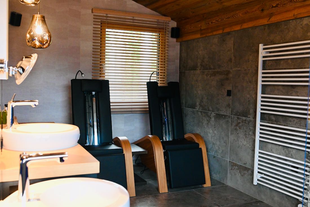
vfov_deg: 36.9
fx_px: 310
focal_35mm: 36
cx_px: 155
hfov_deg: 53.1
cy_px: 104
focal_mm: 24
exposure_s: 1/100
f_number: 2.8
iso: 3200
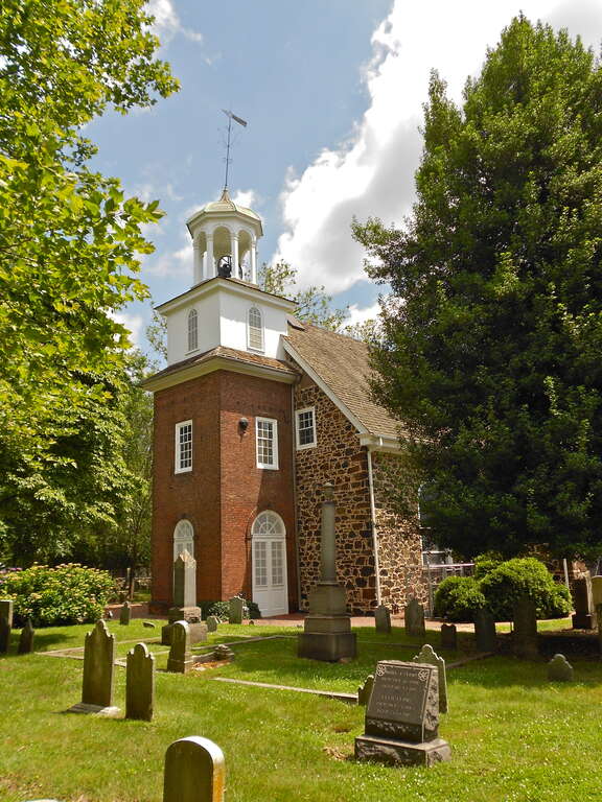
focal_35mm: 29
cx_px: 301
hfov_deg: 48.2
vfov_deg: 61.7
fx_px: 672
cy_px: 401
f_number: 3.4
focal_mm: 5.1
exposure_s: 1/640
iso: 80
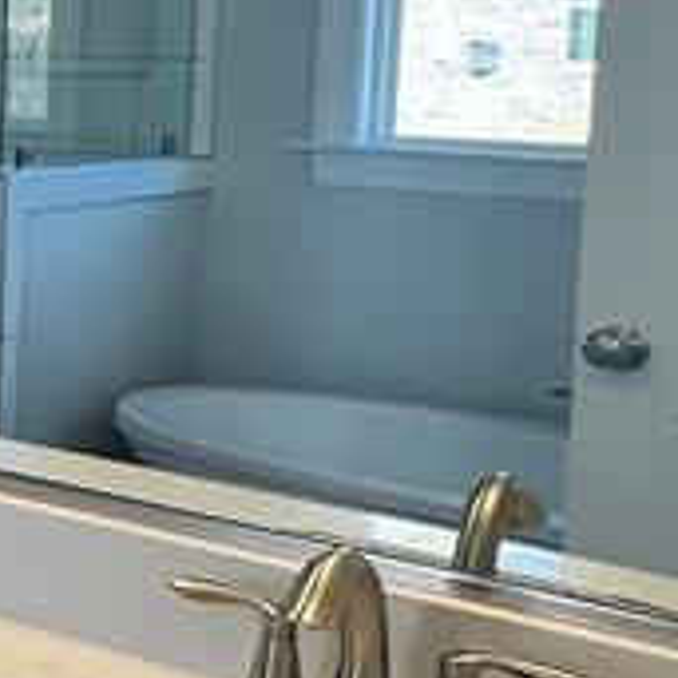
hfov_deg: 15.9
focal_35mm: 74
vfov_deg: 23.2
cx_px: -809
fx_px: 1640
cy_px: 186
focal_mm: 2.22
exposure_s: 1/145
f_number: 2.2
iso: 40
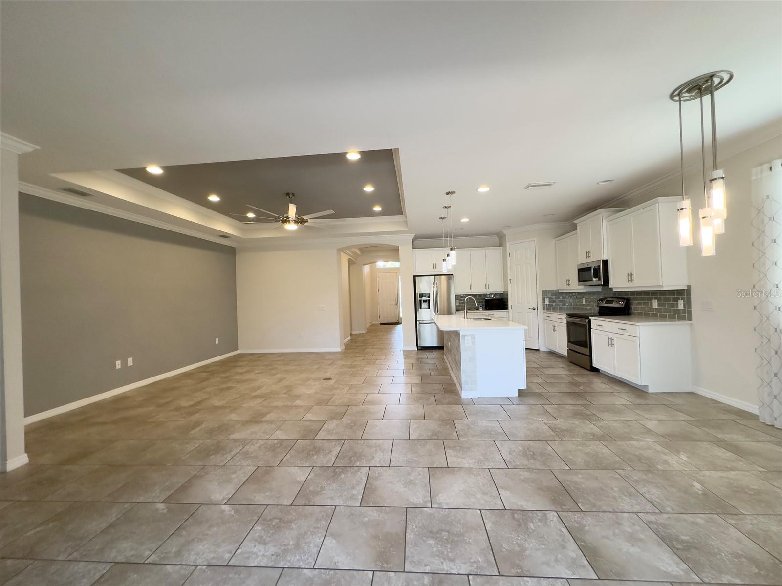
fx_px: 316
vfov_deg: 85.7
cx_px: 391
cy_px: 293
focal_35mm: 14
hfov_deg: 102.1
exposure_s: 1/120
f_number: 2.2
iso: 200
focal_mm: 2.22
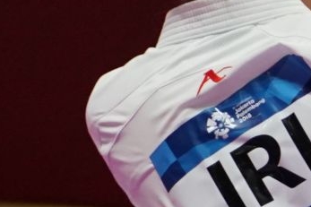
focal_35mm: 1604
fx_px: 13850
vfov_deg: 0.9
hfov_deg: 1.3
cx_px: 758
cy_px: 158
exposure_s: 1/1000
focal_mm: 206
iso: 2500
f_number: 4
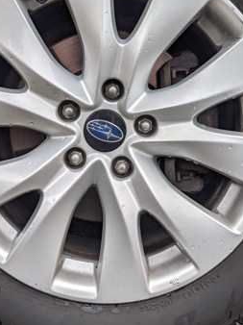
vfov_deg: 39.5
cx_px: 103
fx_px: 450
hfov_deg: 30.2
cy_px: 126
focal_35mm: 48
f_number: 1.8
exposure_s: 1/411
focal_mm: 4.44
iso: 45
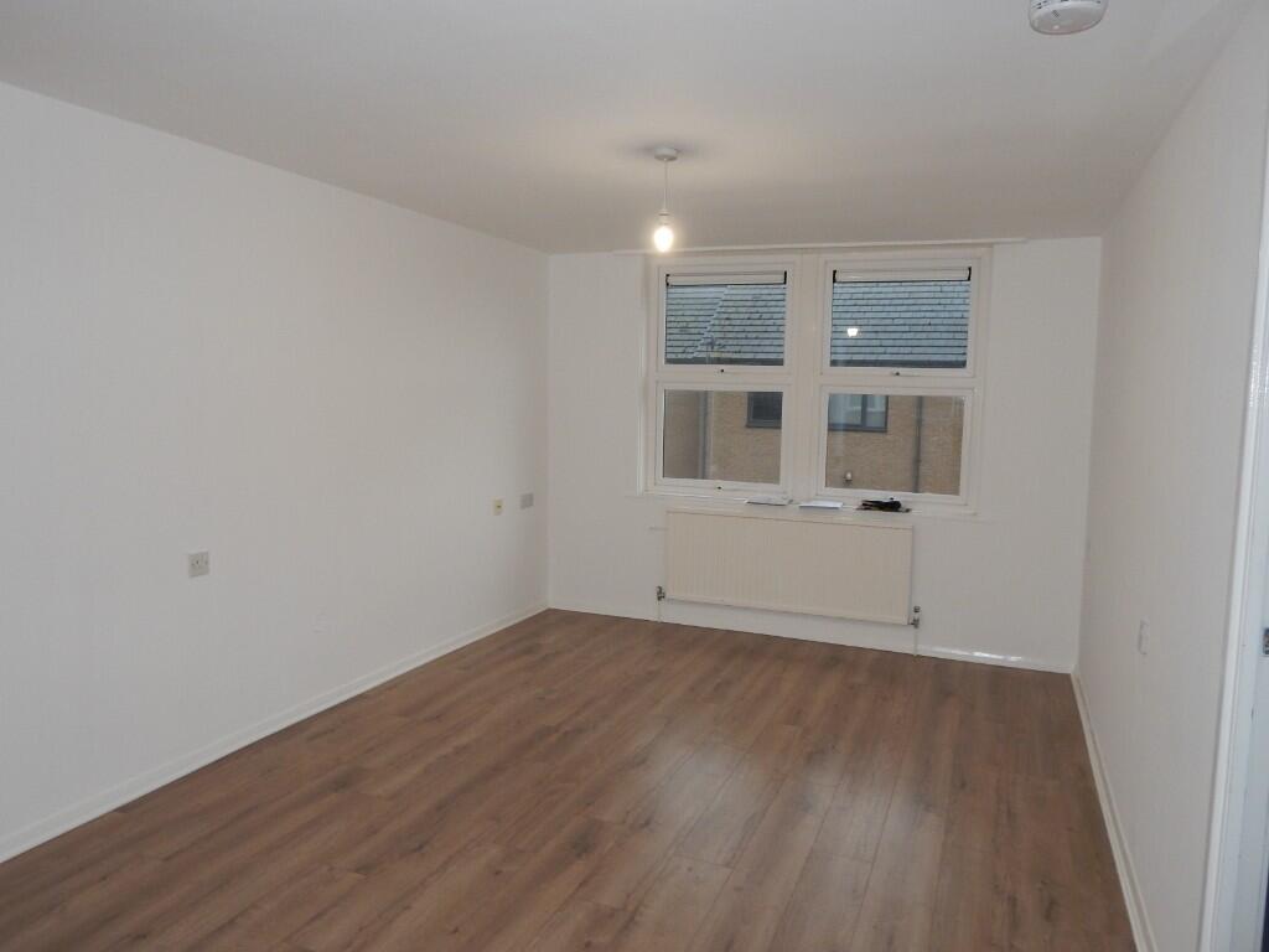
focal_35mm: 25
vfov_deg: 54.9
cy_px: 476
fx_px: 916
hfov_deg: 69.4
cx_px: 634
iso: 200
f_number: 3.1
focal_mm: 4.5
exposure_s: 1/30
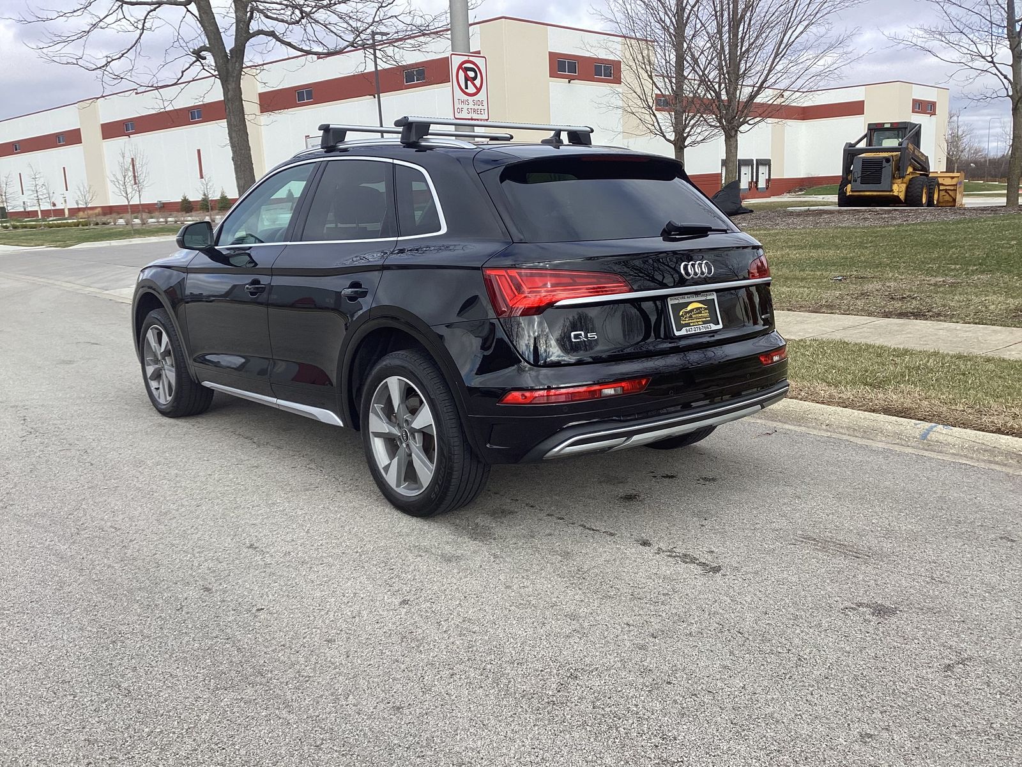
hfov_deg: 58.4
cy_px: 384
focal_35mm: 31
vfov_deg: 45.4
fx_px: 915
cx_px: 511
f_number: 2.4
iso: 25
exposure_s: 1/403
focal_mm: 3.3
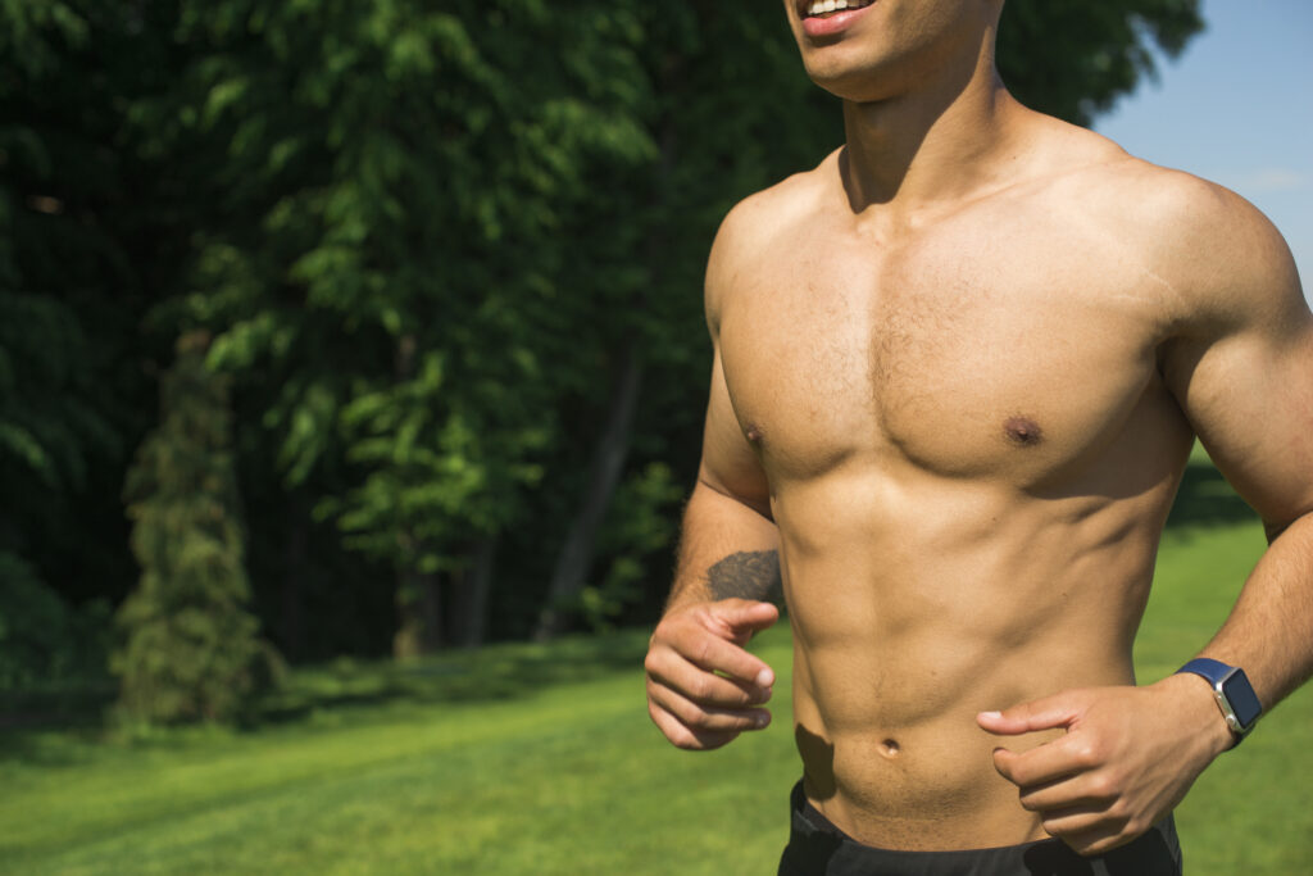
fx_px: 1824
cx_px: 656
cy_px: 438
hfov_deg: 39.6
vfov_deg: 27.0
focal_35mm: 50
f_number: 4.5
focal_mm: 50
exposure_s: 1/1000
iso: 320
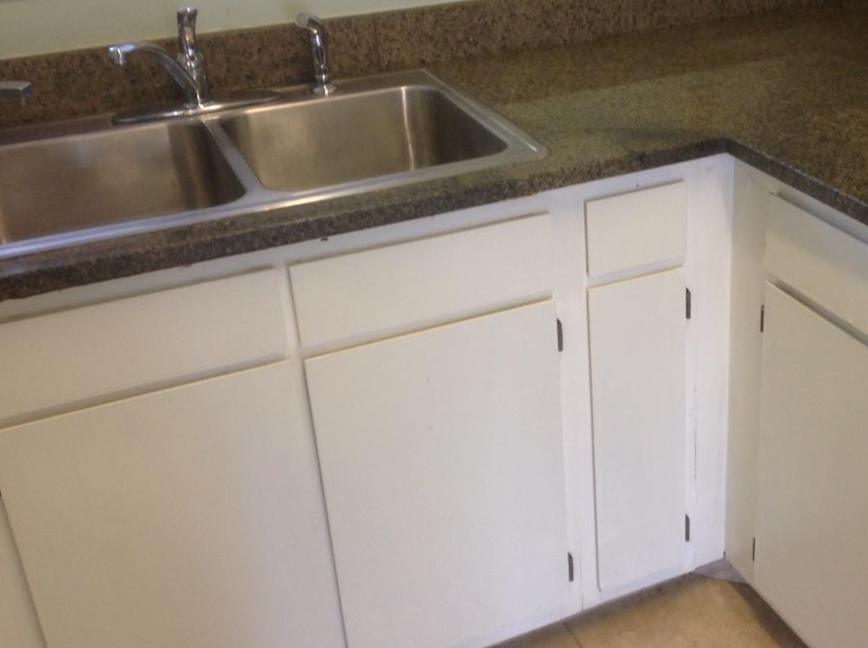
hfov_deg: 37.0
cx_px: 606
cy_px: 298
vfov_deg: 28.5
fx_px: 1277
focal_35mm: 51
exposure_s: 1/15
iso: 64
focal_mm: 4.28
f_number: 2.4
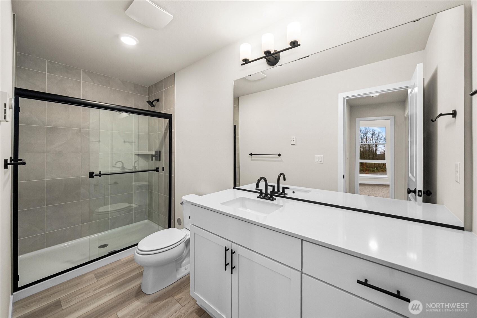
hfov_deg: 108.3
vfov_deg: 85.5
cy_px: 159
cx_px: 238
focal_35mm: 13
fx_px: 172
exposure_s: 1/25
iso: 1000
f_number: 7.1
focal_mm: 13
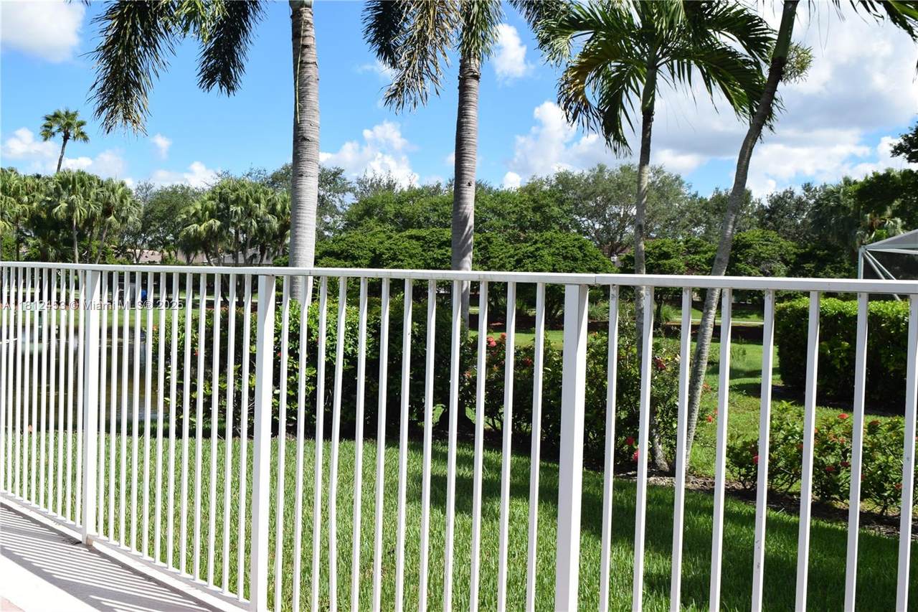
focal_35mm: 33
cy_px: 306
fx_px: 841
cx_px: 459
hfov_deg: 57.2
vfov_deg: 40.0
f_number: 10
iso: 200
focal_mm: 22
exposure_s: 1/400
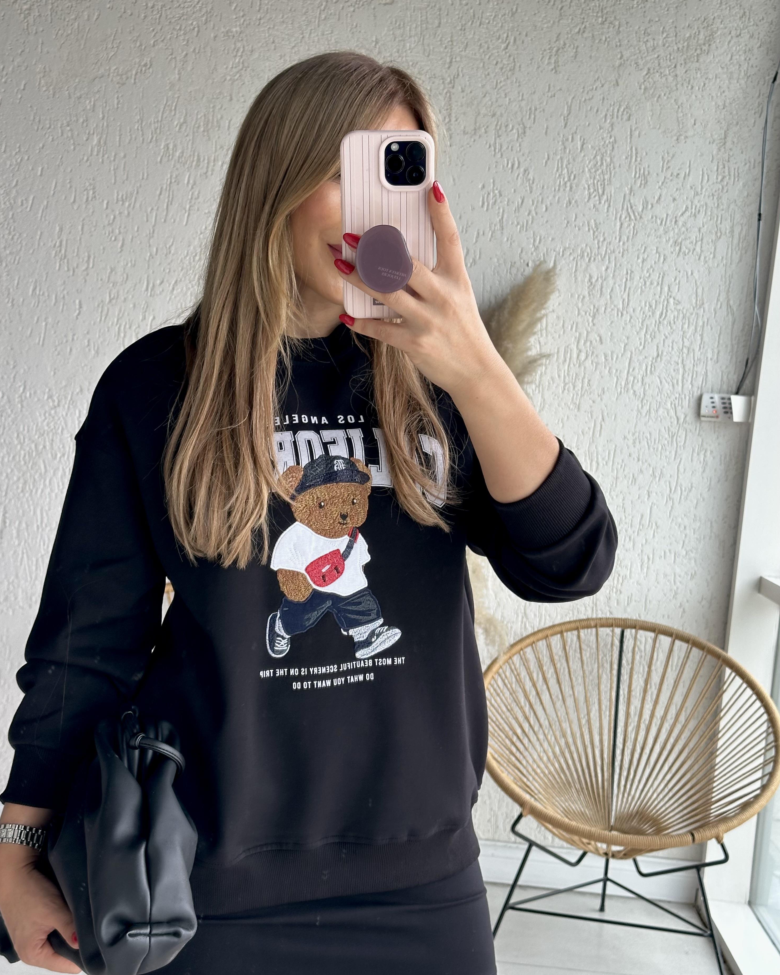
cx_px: 383
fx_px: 1472
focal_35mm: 51
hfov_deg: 29.7
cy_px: 517
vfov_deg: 36.6
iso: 64
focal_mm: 6.86
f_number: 1.78
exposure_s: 1/178
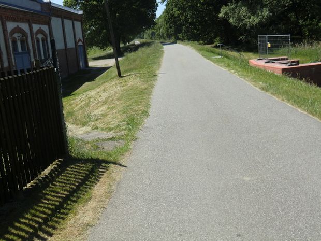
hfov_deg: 46.8
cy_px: 120
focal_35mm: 40
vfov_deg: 36.0
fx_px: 371
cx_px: 160
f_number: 3.8
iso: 64
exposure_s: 1/500
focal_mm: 7.1
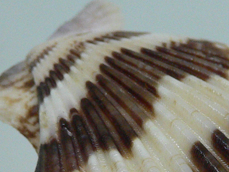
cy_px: 159
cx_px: 170
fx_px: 682
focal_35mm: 103
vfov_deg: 14.2
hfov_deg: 19.0
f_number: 2.8
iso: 200
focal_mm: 4.6
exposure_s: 1/60
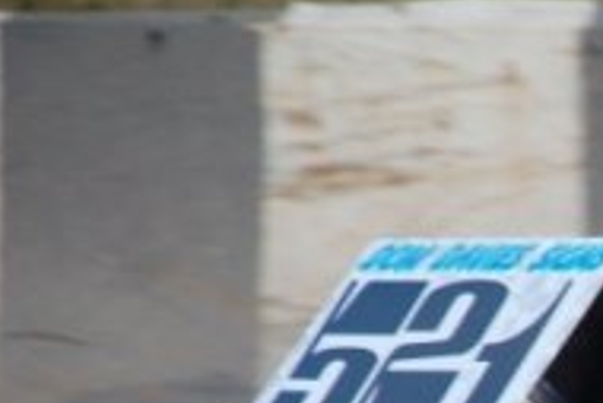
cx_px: 901
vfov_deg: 2.0
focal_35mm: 681
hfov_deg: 3.0
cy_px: 619
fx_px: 11410
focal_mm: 135
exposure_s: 1/500
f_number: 6
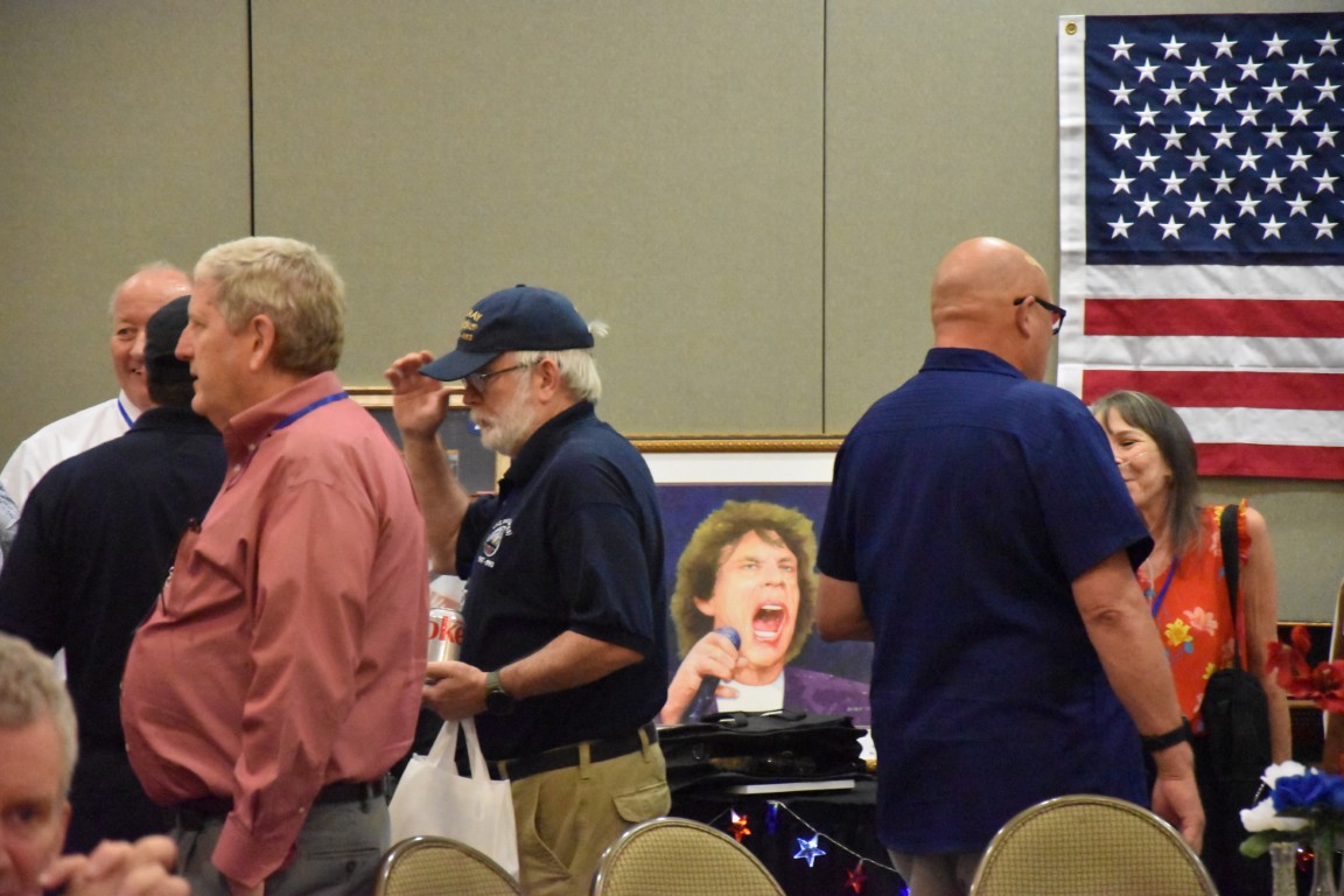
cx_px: 672
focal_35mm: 158
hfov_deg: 13.0
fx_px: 5880
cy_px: 448
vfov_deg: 8.7
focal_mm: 105
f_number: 5.6
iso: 12800
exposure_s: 1/125
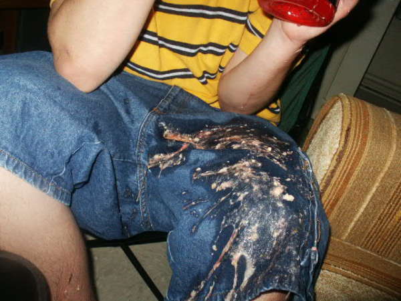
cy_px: 150
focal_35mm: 35
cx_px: 200
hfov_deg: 52.6
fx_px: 405
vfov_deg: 40.7
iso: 200
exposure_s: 1/45
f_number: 6.7
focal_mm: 7.2
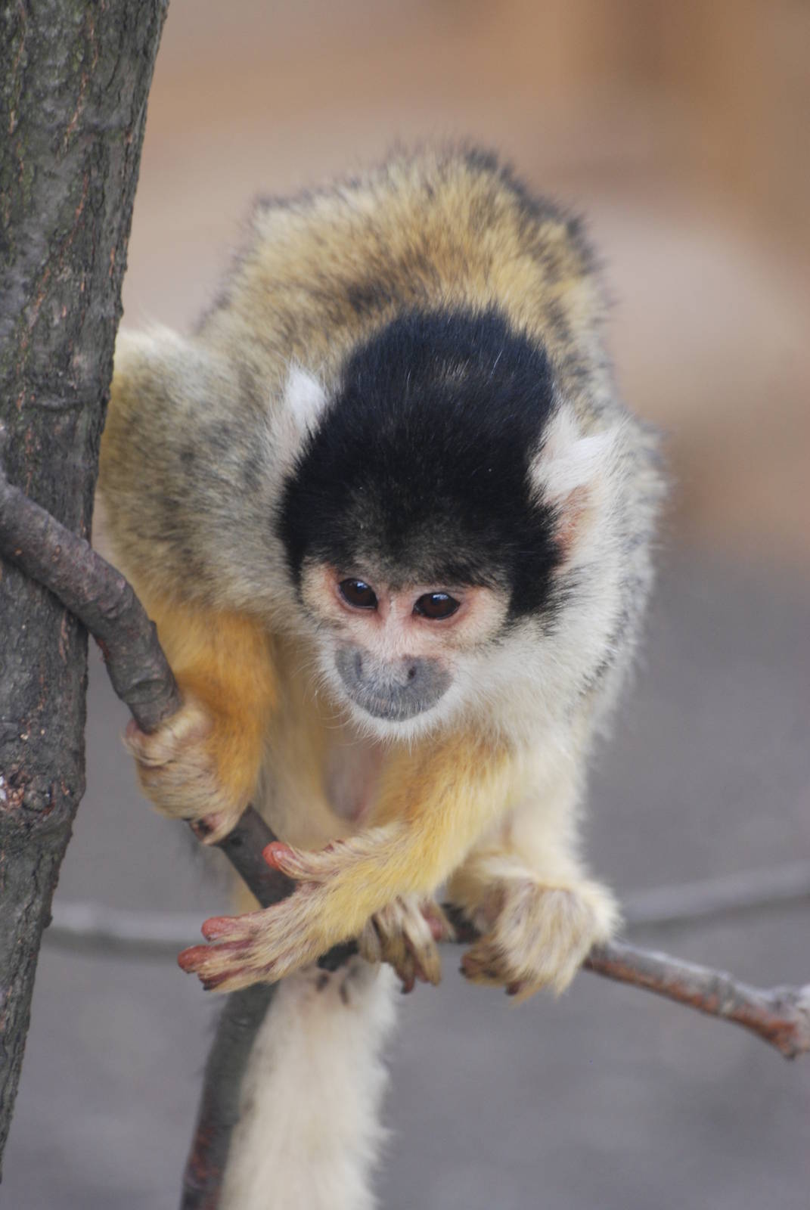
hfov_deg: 3.1
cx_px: 405
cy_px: 605
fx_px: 15144
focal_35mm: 450
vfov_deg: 4.6
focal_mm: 300
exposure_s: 1/160
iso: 400
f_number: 5.6
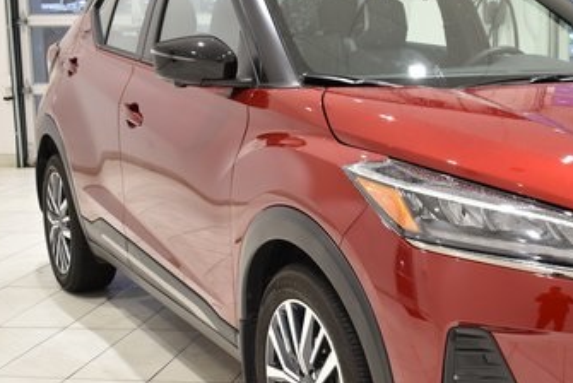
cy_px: 232
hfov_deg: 30.9
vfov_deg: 21.6
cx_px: 474
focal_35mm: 63
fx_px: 1004
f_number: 3.8
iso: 560
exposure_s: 1/40
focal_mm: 22
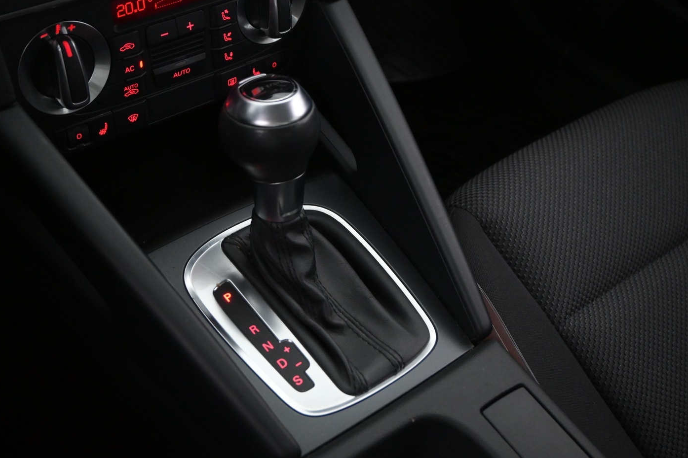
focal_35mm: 44
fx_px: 833
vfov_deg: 30.8
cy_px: 214
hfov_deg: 44.8
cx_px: 302
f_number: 4.2
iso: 2500
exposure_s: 1/50
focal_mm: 25
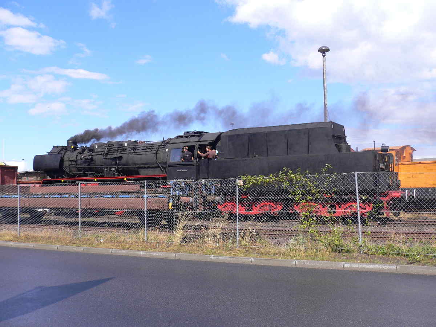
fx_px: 441
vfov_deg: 40.7
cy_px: 164
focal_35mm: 35
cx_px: 218
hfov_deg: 52.6
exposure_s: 1/320
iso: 100
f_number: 5.6
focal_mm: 5.8
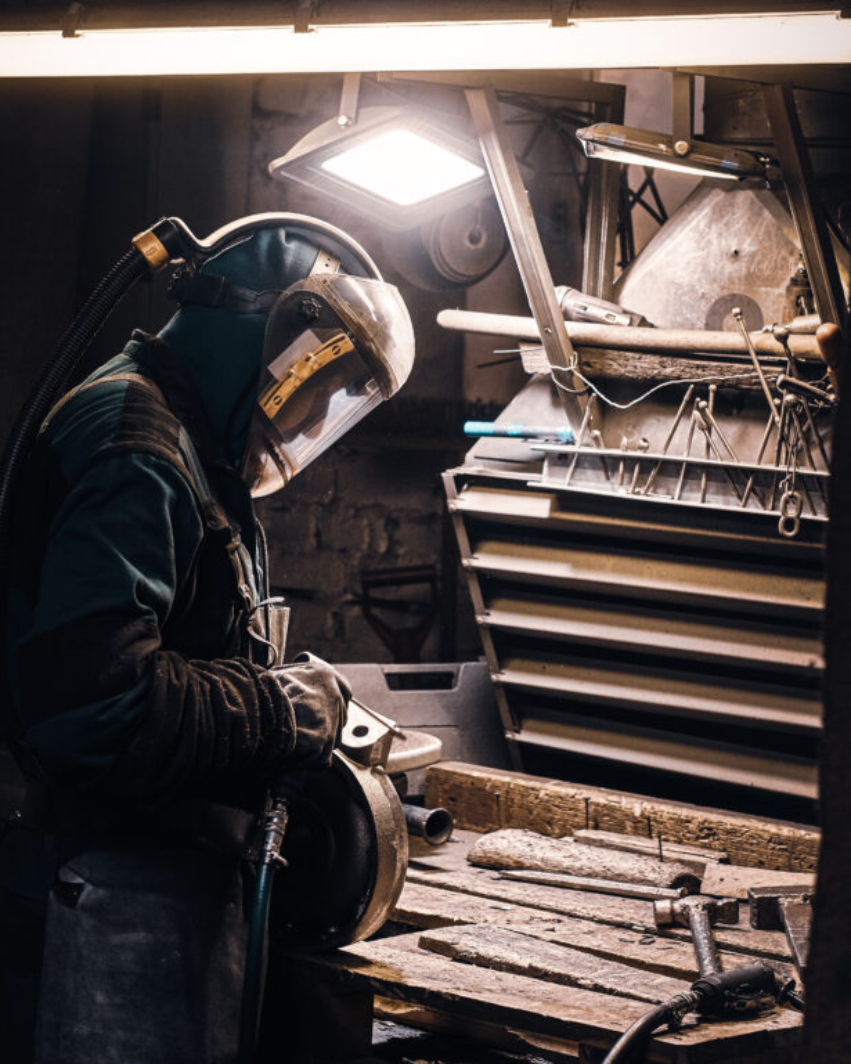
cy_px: 447
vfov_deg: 18.3
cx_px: 405
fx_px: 3306
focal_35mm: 105
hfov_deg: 14.7
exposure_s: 1/125
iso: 640
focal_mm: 56
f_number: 4
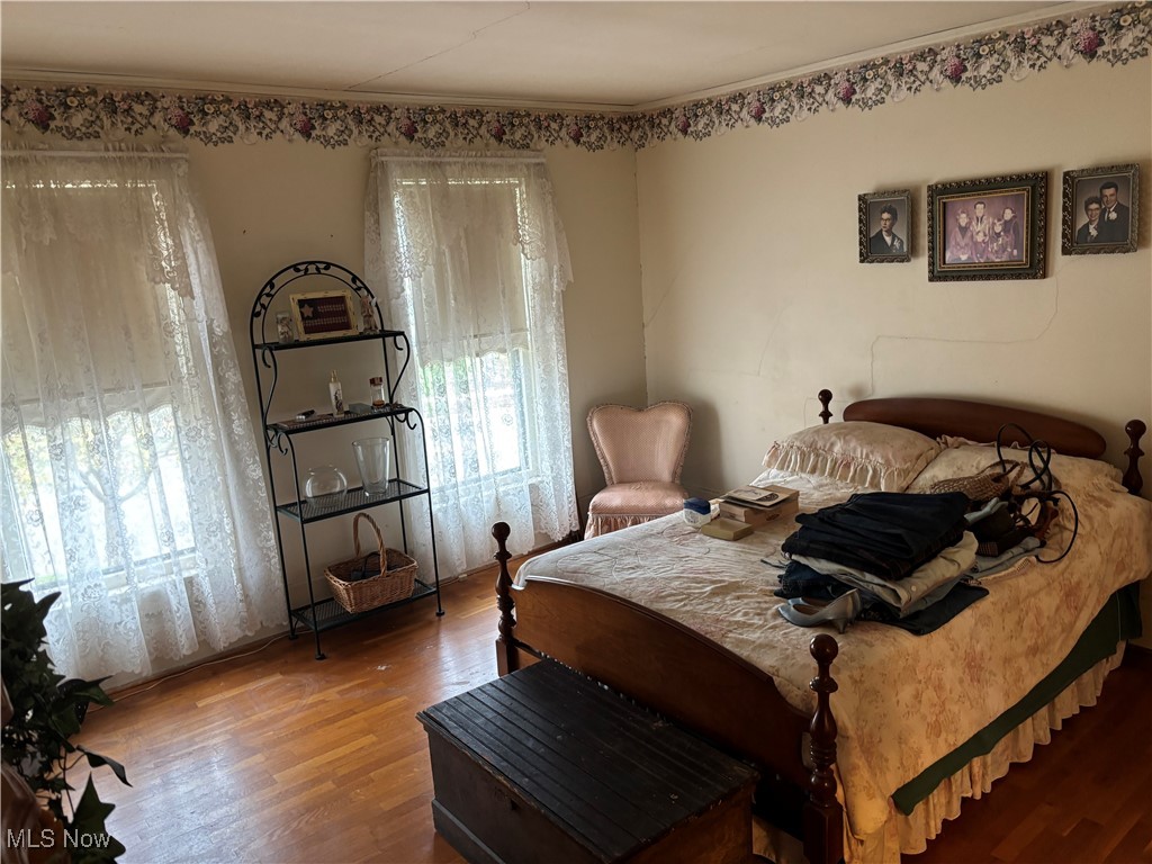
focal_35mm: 26
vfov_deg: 53.1
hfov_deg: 67.3
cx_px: 576
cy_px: 432
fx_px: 865
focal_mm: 5.96
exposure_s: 1/60
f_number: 1.6
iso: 250
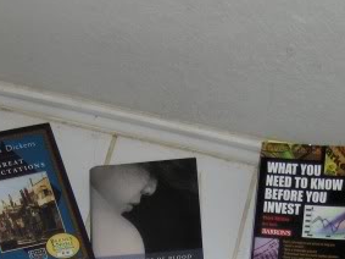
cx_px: 160
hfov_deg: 19.8
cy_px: 321
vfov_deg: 14.4
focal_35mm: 99
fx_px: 986
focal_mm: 7.5
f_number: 2.8
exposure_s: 1/60
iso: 100
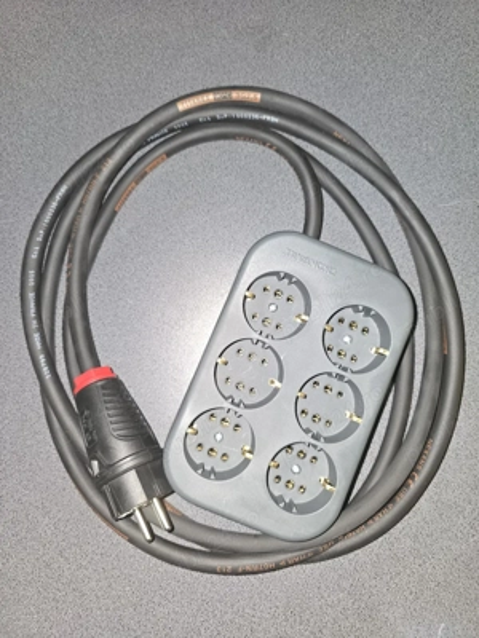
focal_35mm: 23
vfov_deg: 73.9
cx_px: 240
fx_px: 424
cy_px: 319
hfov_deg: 58.9
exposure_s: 1/14
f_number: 1.7
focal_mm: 6.3
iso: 250
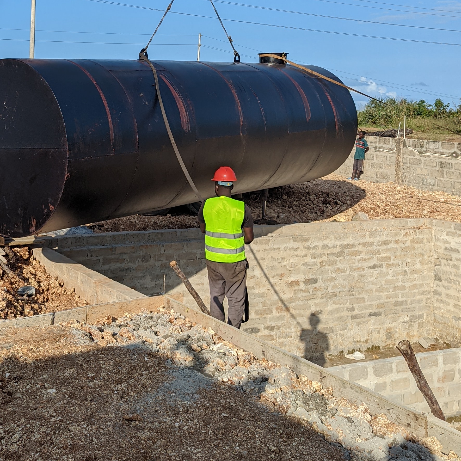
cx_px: 150
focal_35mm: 49
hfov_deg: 34.3
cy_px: 112
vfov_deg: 33.9
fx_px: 738
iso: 45
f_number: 1.85
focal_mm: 6.81
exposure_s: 1/2762
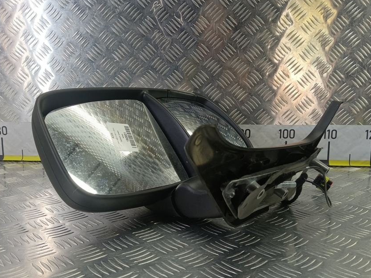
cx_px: 186
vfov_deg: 42.9
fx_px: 354
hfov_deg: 55.4
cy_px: 139
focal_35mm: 33
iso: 111
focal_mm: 4.11
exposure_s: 1/50
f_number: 1.6
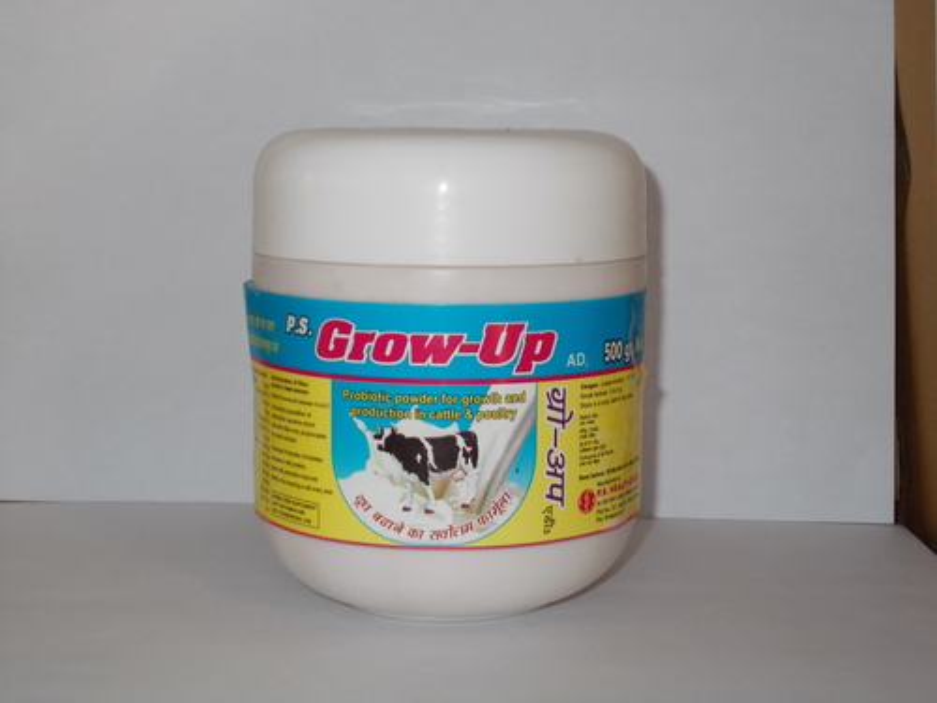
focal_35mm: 58
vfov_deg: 25.2
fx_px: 1570
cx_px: 468
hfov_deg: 33.2
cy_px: 352
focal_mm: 10.3
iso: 200
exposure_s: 1/30
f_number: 4.9
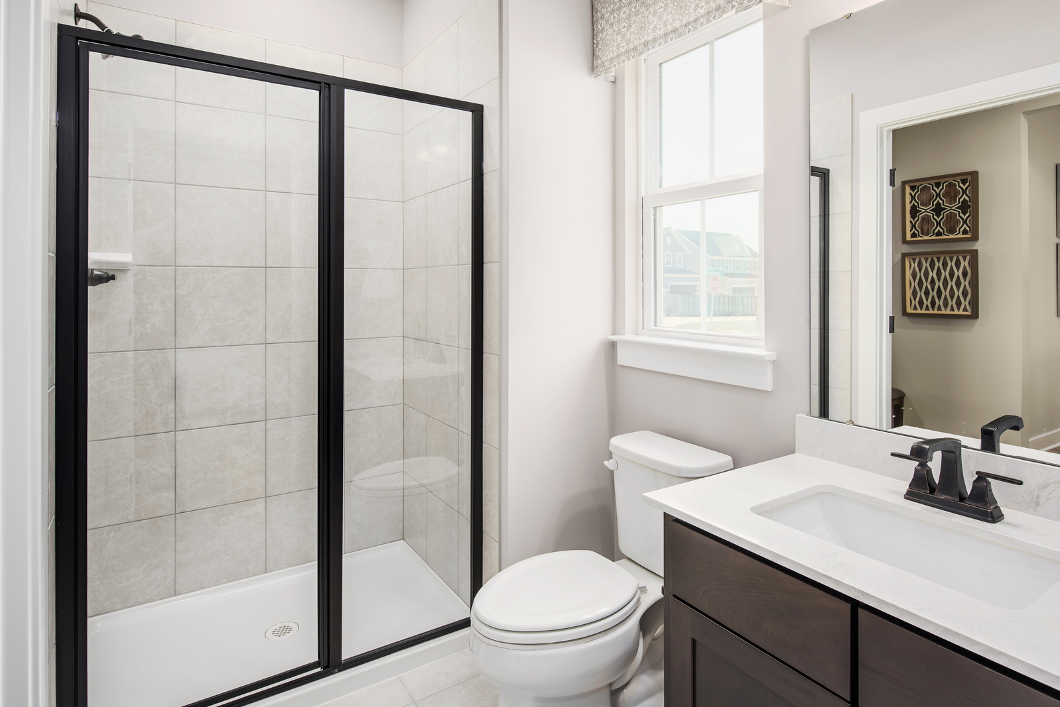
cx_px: 530
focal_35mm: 19
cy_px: 354
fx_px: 560
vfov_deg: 64.6
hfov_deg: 86.9
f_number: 9
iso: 200
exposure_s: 1/250
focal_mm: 19
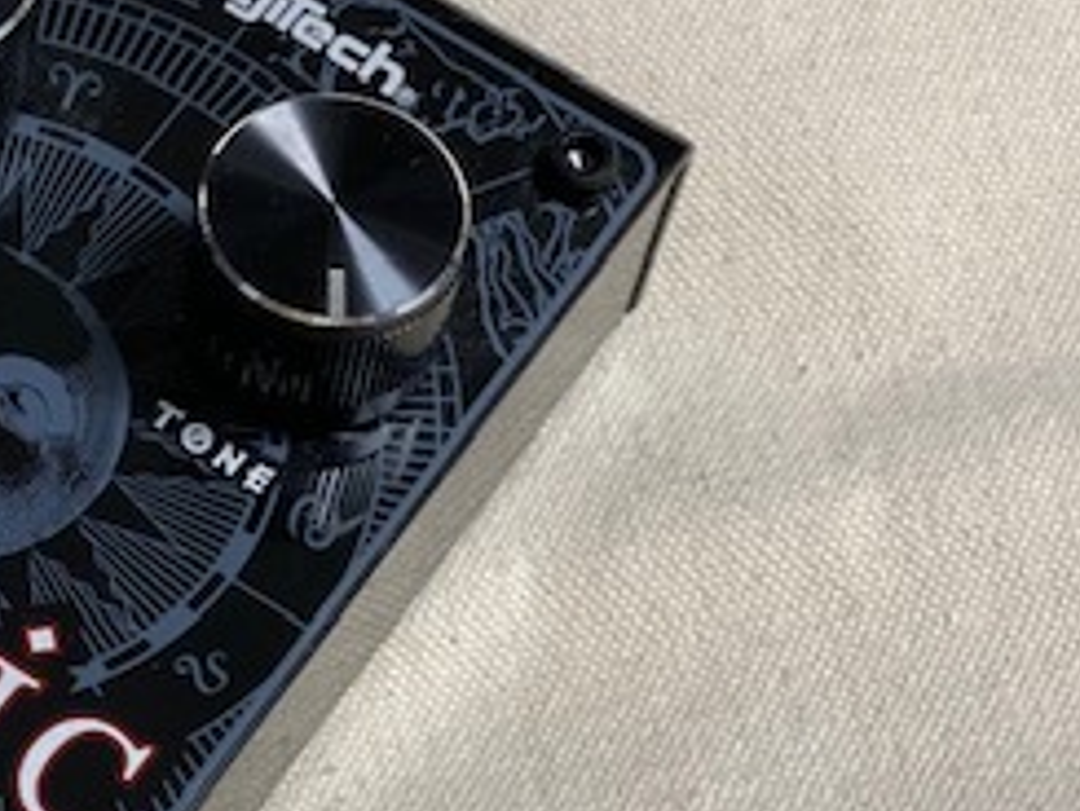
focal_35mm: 136
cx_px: -119
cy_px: 617
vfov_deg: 10.9
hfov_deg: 14.2
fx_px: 4245
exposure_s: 1/100
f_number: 2
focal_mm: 6
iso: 200
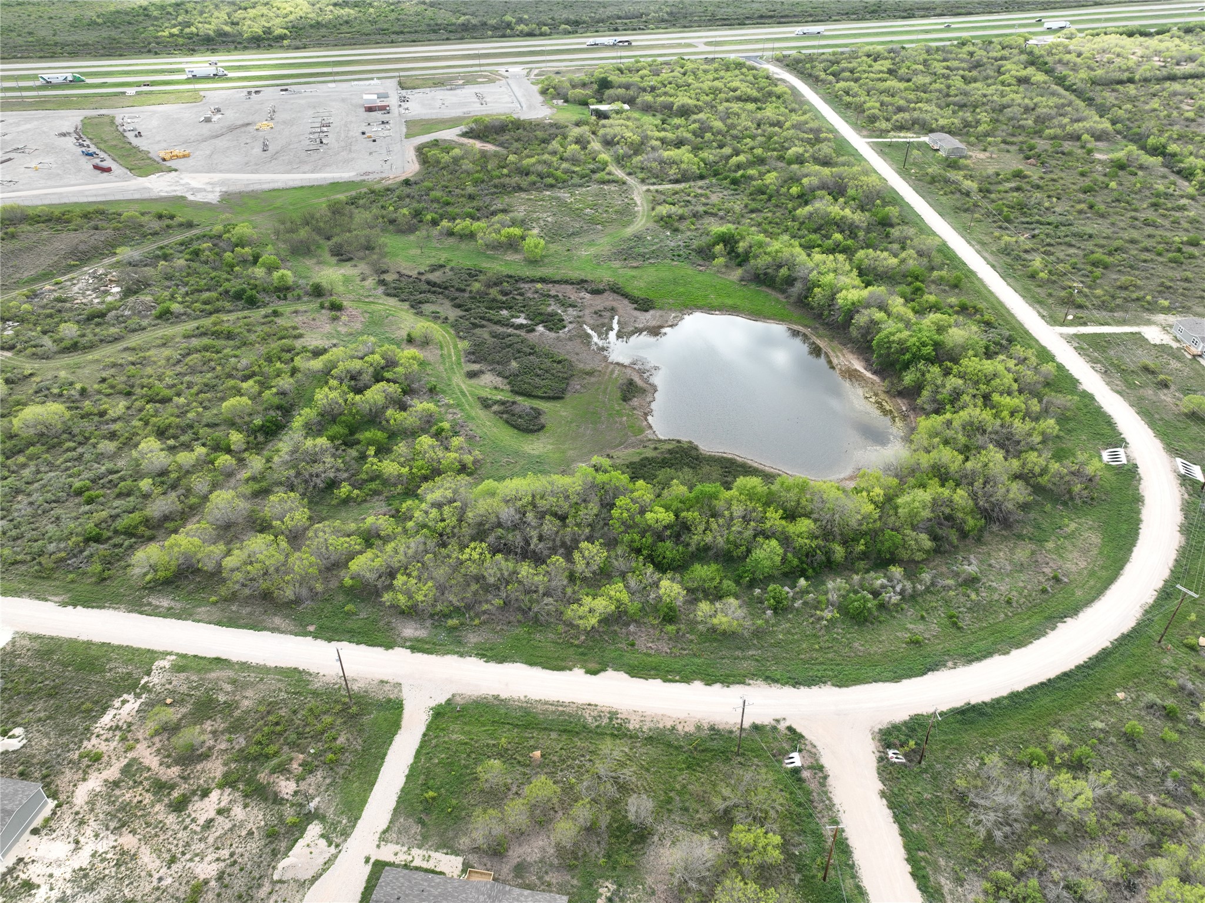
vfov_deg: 56.8
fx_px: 835
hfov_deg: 71.6
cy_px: 452
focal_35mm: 24
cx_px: 602
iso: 100
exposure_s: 1/640
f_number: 2.8
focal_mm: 12.29
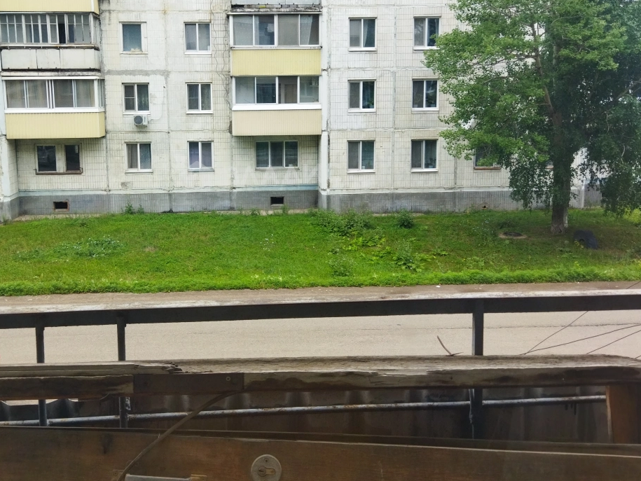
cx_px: 261
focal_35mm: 37
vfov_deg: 38.4
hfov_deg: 49.9
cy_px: 173
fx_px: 685
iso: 100
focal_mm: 4.71
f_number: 1.79
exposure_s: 1/1028
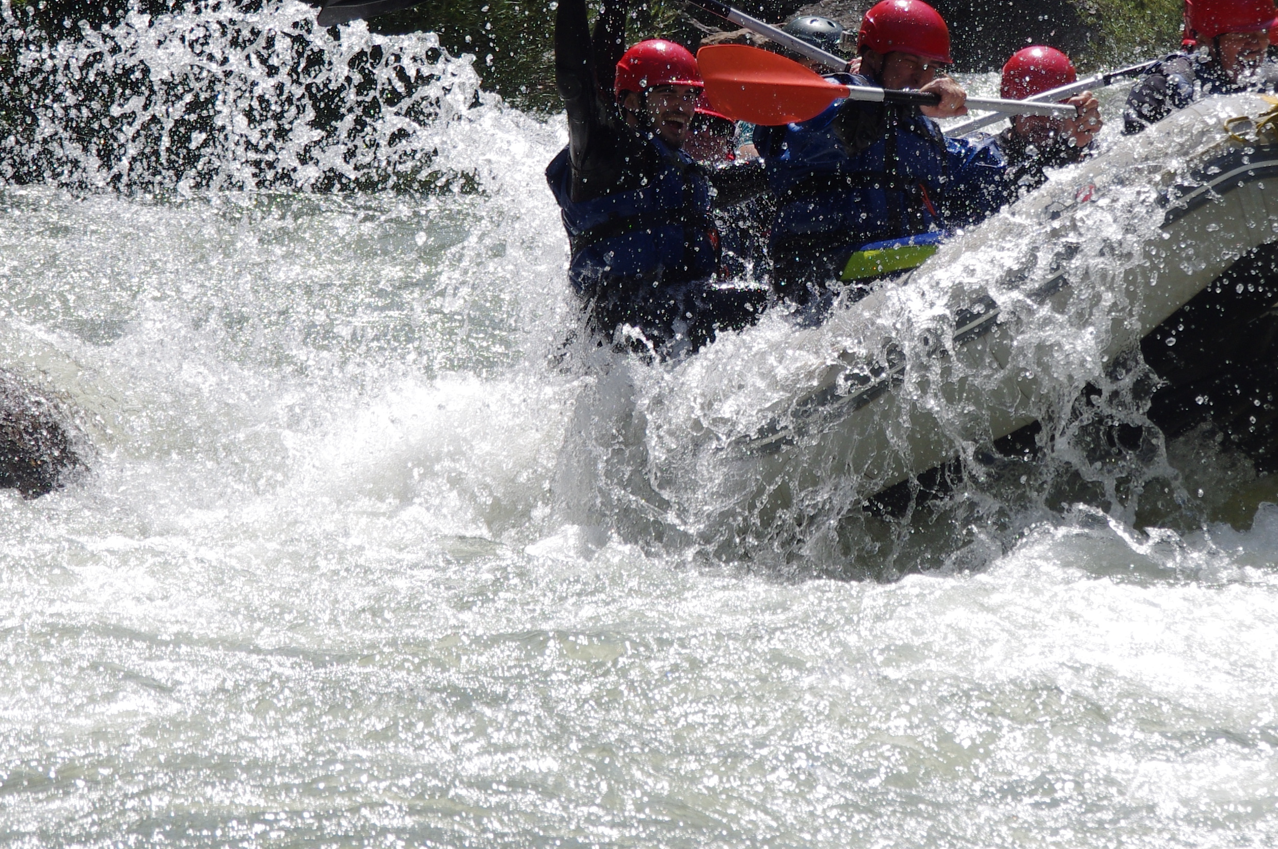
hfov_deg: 10.6
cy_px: 243
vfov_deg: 7.1
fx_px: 6878
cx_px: 896
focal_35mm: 194
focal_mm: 75
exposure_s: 1/1000
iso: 400
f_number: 8
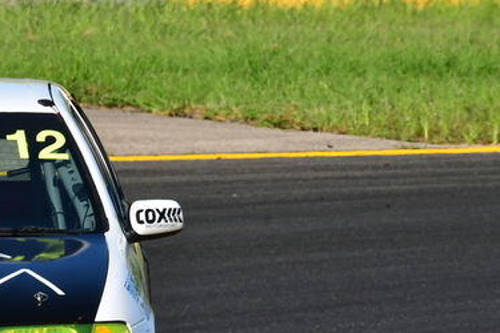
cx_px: -9
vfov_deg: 1.0
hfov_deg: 1.5
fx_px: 18665
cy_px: 239
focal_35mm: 1344
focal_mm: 420
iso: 500
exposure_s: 1/640
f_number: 13
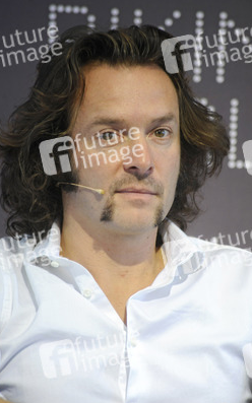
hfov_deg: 4.7
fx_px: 3045
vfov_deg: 7.6
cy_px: 202
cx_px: 121
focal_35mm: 277
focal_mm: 270
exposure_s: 1/100
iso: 2000
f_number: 5.3
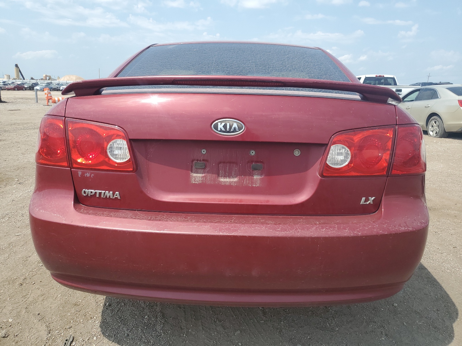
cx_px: 231
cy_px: 173
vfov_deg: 53.1
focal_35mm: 26
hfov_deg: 67.3
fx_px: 347
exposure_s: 1/2500
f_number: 1.5
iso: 50
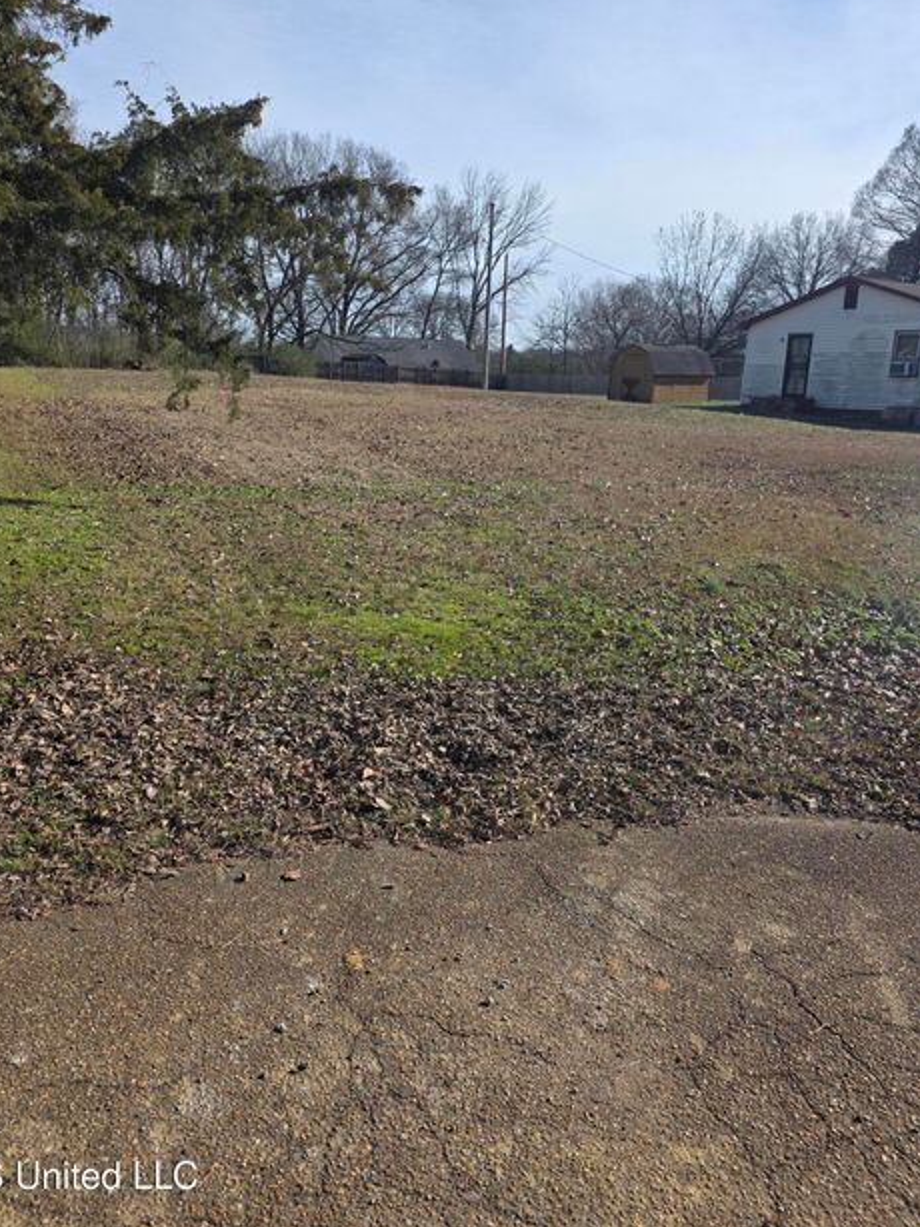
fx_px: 887
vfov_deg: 69.3
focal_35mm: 25
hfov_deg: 54.8
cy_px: 571
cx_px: 424
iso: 80
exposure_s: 1/6574
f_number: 1.7
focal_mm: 6.3
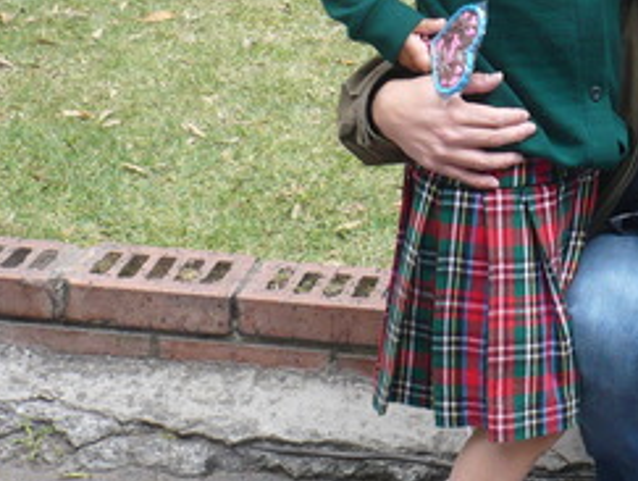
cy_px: 18
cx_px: 698
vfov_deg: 15.8
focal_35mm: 92
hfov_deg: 20.3
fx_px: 1698
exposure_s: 1/125
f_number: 2.8
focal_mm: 5.8
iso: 100
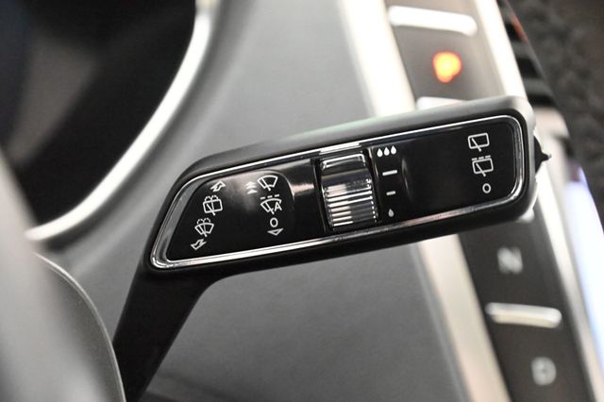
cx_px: 302
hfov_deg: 17.1
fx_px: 2012
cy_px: 201
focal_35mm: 120
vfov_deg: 11.4
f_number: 9
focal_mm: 120
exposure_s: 1/60
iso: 22800
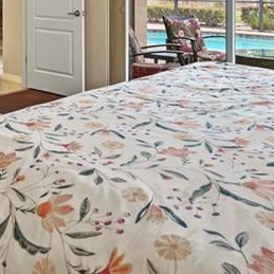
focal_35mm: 47
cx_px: 32
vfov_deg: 33.1
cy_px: 1
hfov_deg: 34.2
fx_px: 421
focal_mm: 14
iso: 100
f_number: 8
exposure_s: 2.5
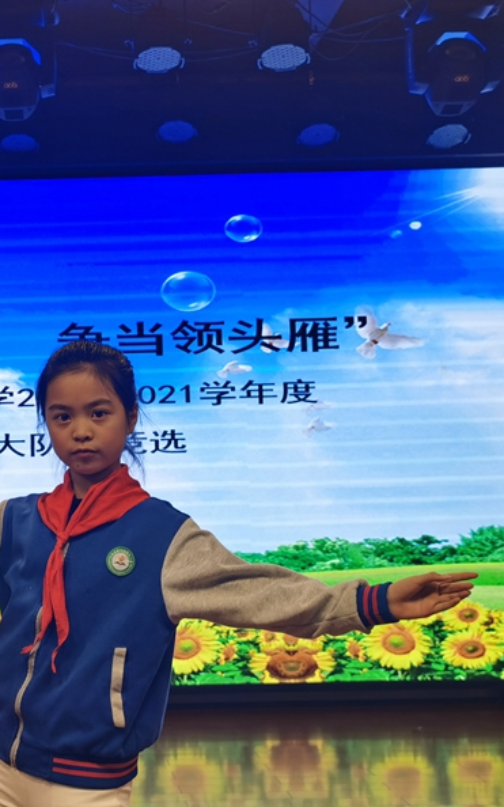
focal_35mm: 60
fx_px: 1319
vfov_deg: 34.0
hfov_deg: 21.1
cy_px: 402
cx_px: 35
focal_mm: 5.56
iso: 50
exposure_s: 1/151
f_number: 1.6
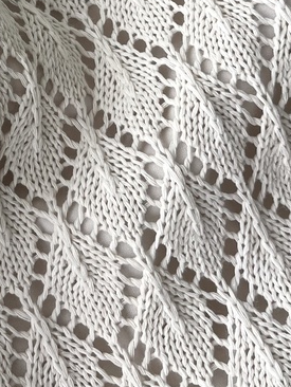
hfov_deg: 19.9
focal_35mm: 71
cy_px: -45
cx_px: -24
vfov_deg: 25.3
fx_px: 795
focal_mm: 5.1
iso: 50
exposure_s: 1/339
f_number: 1.6
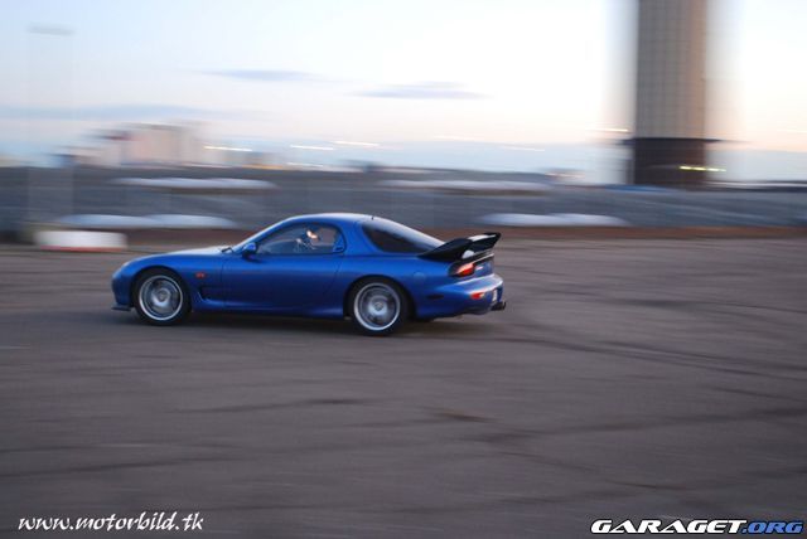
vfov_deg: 23.8
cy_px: 270
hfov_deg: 35.0
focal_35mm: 57
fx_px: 1279
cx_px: 404
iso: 800
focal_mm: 38
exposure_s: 1/30
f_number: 5.3
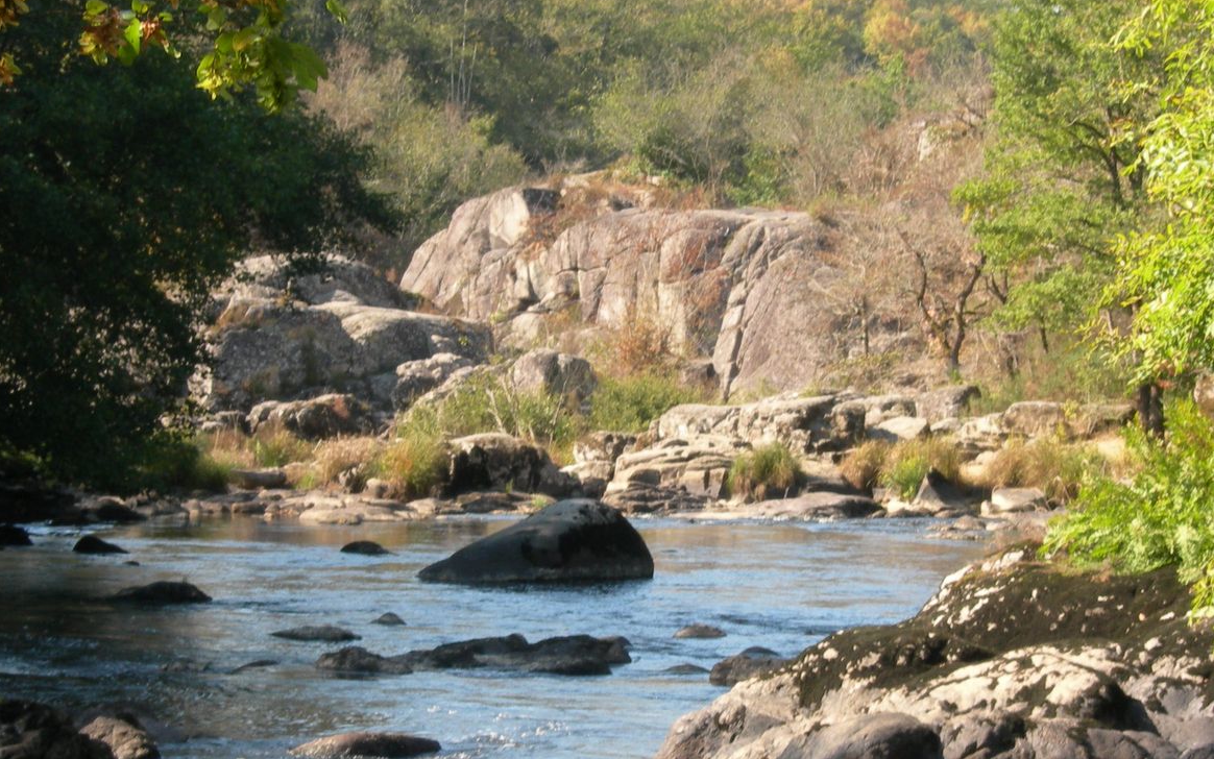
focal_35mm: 158
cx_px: 731
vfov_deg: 8.3
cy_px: 326
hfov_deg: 13.2
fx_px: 5229
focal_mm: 23.4
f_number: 8.2
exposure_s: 1/46.6
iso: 50
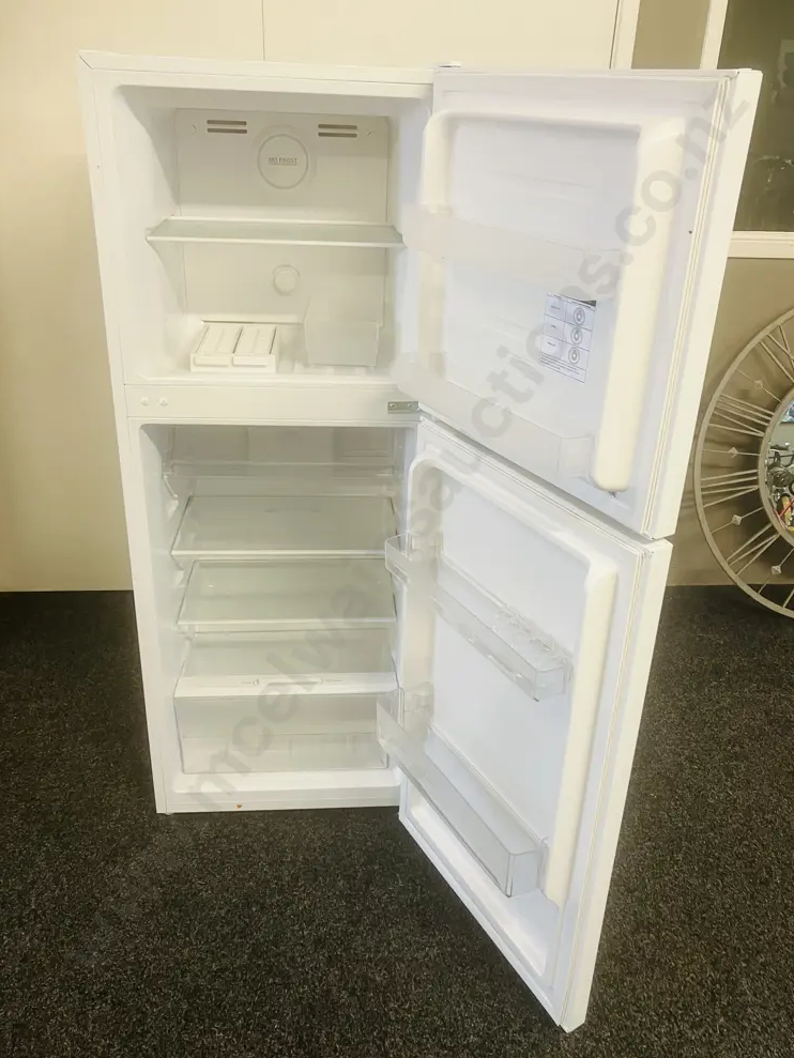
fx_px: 887
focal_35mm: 29
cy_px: 531
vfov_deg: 61.7
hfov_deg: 48.2
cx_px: 406
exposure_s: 1/50
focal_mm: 3.99
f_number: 1.8
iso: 100
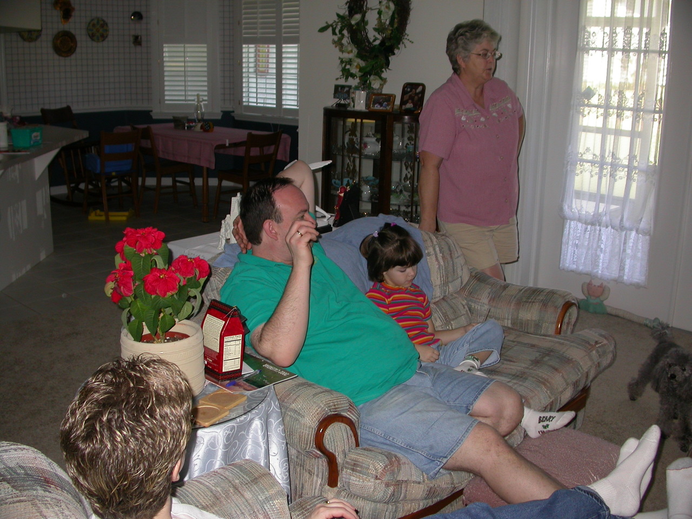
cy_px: 260
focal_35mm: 38
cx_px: 346
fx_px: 760
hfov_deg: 49.0
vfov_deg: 37.7
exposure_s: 1/60
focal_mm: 7.85
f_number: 2.6
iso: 100
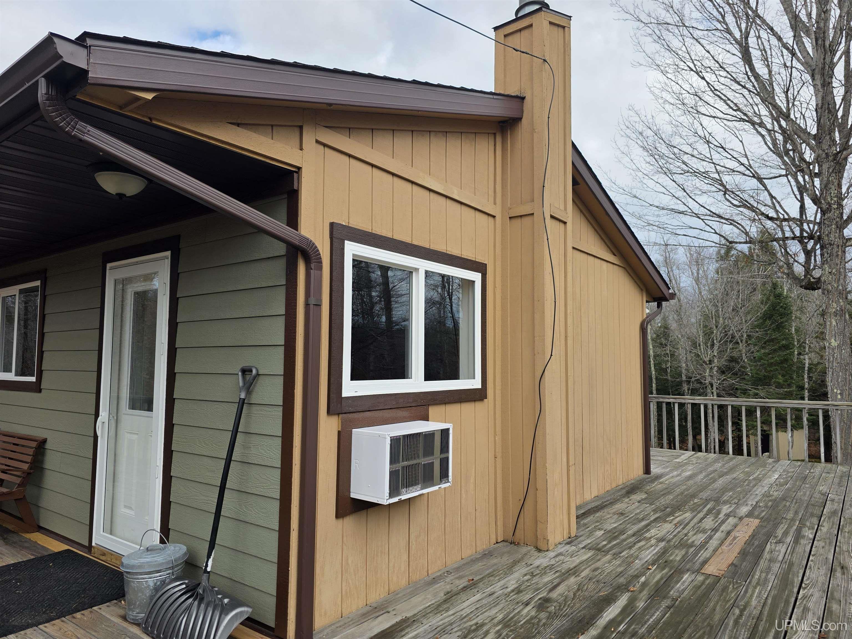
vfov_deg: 58.9
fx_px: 566
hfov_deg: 73.9
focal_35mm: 23
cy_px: 320
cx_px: 426
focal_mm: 6.3
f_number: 1.7
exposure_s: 1/2111
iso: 80
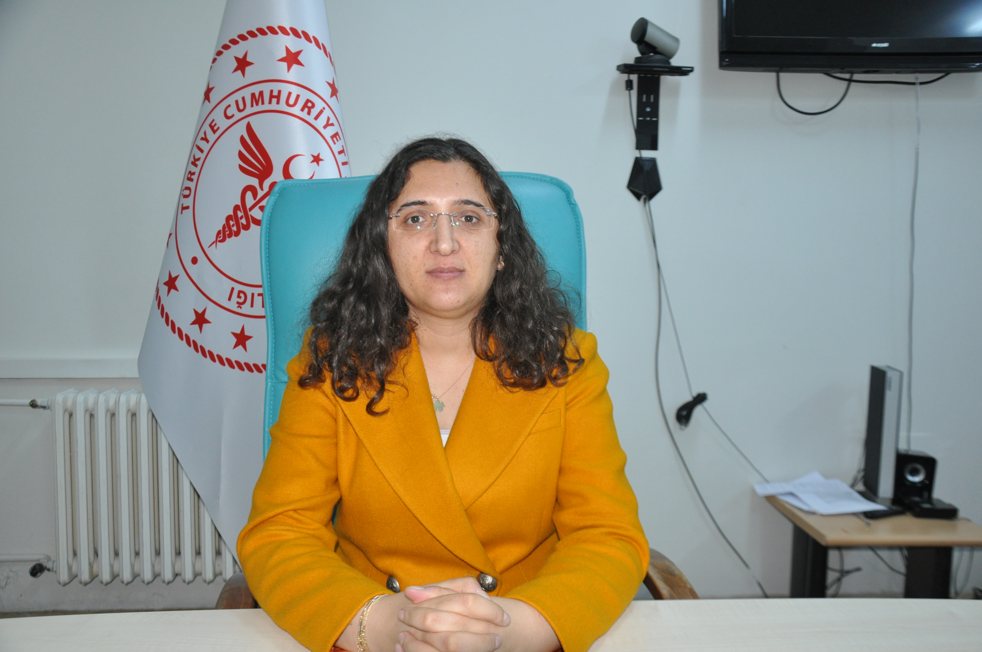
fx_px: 858
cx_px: 491
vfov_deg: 41.6
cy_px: 326
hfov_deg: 59.6
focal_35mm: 32
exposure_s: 1/60
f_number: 3.8
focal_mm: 21
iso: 800
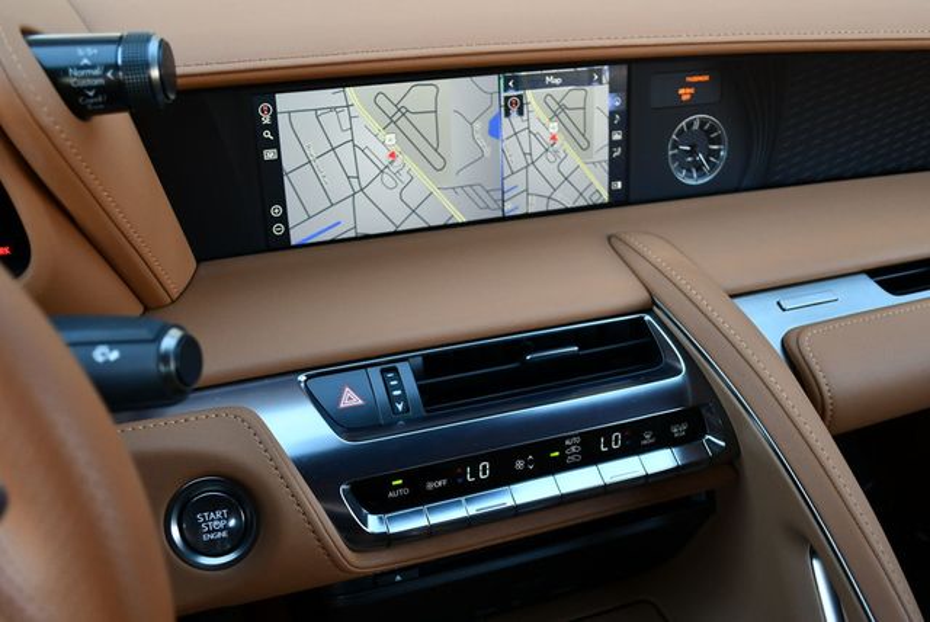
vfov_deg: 36.9
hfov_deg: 53.1
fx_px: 931
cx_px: 465
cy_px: 311
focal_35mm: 36
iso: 640
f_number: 3.5
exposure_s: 1/250
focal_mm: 18
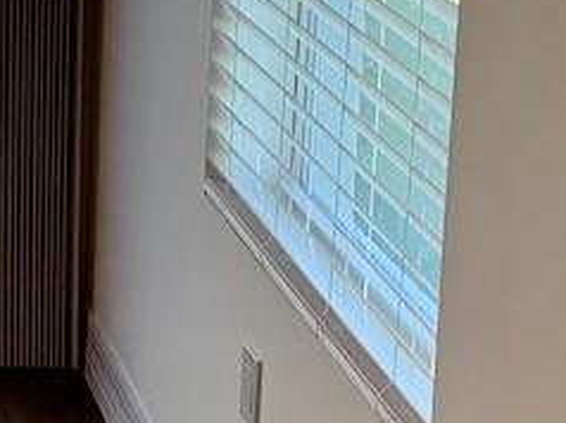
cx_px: -468
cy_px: -166
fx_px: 1829
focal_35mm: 112
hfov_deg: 15.1
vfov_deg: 12.7
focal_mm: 4.25
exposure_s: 1/120
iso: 32
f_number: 1.8
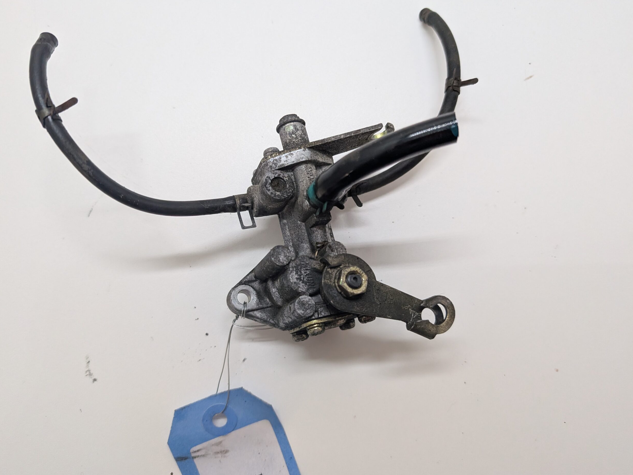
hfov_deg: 69.4
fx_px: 457
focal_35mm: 25
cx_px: 307
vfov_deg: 54.9
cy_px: 242
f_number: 1.68
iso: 1483
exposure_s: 1/854
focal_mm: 6.9
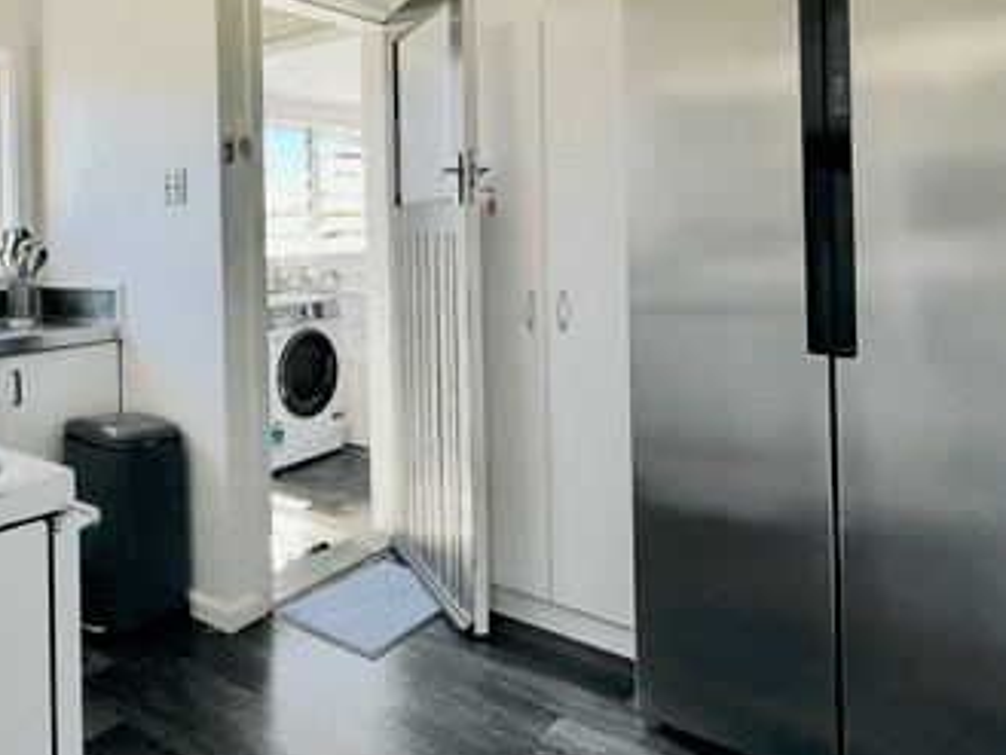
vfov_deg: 48.7
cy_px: 237
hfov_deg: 59.7
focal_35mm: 28
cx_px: 242
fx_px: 814
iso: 40
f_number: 2.2
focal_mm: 2.22
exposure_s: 1/198
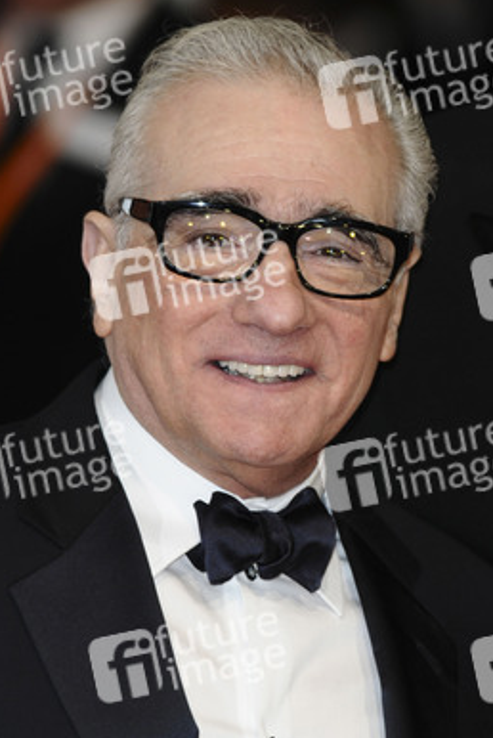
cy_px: 371
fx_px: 6377
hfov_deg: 4.4
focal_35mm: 311
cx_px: 244
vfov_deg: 6.6
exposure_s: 1/200
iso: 320
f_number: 4.5
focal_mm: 200
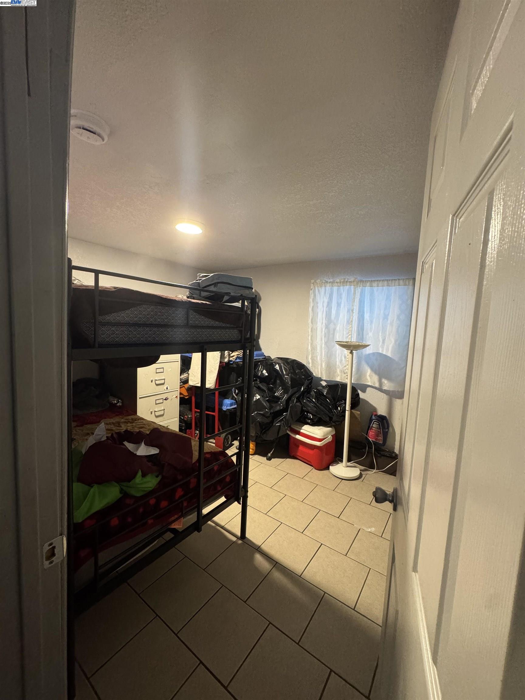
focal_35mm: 14
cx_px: 262
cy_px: 350
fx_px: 283
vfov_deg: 102.1
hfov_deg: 85.7
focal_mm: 2.22
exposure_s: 1/60
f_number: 2.2
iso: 640
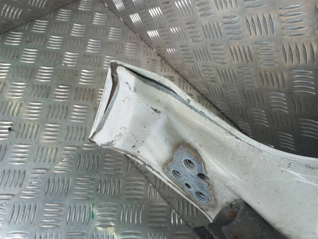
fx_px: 230
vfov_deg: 54.9
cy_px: 120
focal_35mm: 25
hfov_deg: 69.4
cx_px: 159
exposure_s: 1/50
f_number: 1.8
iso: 32
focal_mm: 4.6
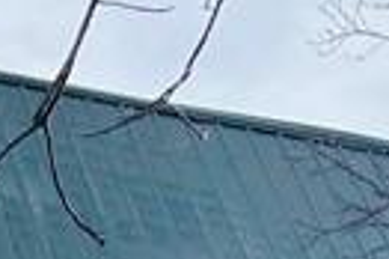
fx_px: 2288
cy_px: 972
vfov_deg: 5.7
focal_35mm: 212
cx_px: 389
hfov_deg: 9.6
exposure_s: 1/3861
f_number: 1.6
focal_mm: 4.2
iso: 32
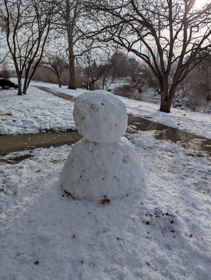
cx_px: 106
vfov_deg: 71.5
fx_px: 195
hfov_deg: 56.9
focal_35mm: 24
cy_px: 140
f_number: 1.85
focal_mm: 6.81
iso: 37
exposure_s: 1/3774
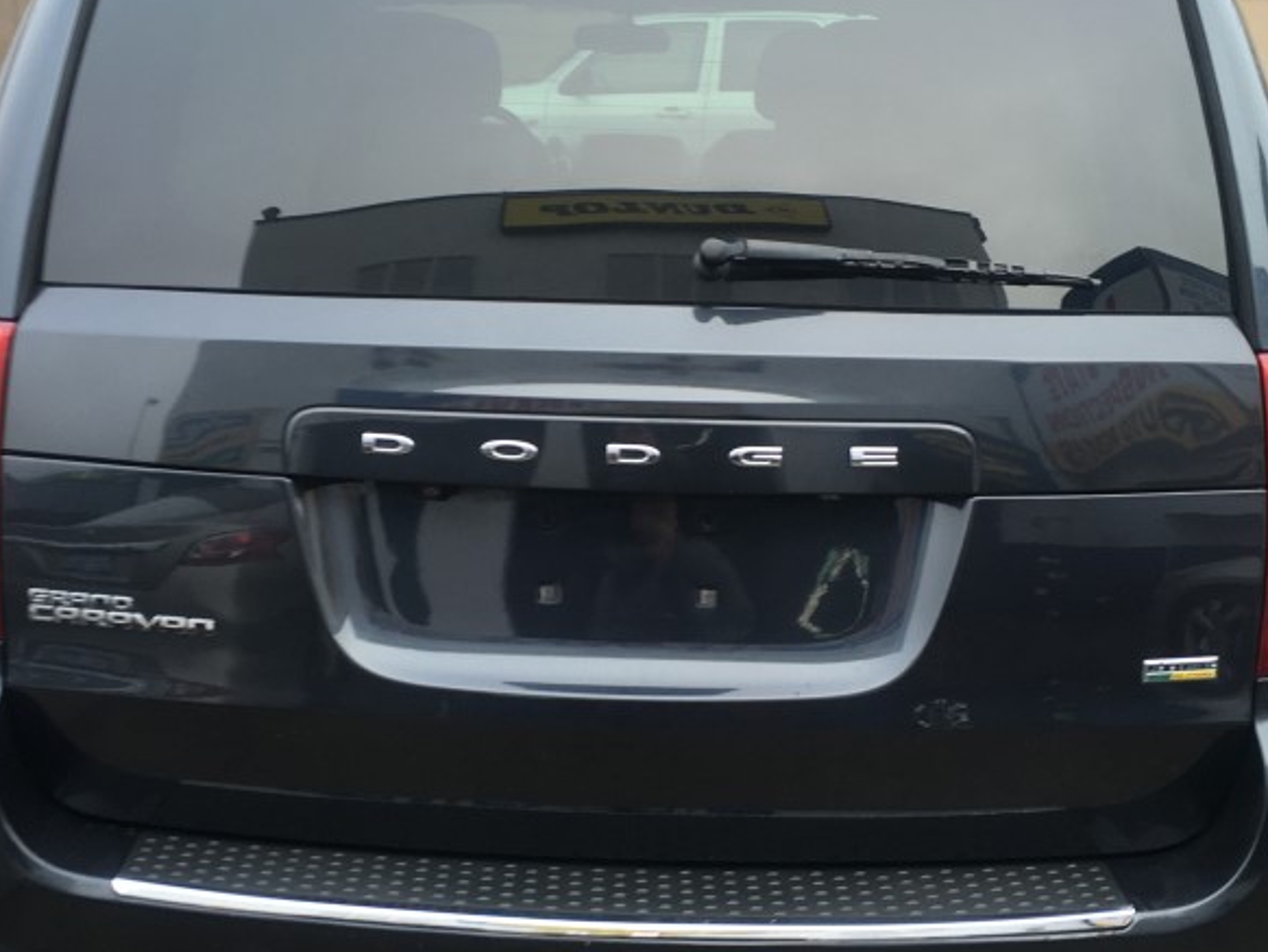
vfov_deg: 28.6
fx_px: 1869
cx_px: 573
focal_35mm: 51
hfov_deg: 37.4
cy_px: 508
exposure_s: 1/120
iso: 25
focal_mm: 4.15
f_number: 2.2
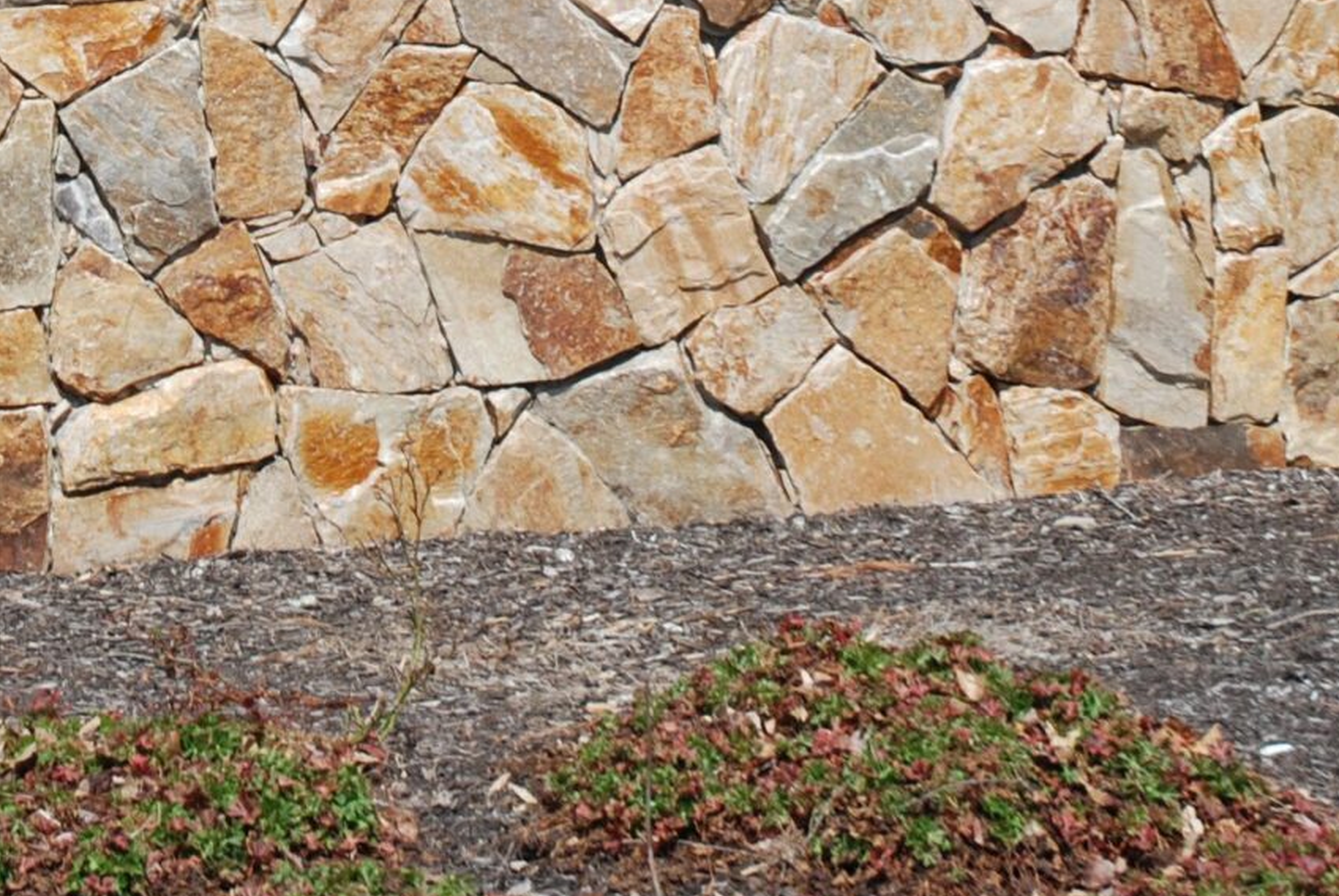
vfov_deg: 8.7
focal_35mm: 154
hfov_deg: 13.2
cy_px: -431
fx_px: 5736
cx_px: 224
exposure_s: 1/200
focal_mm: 34
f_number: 7.1
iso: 100
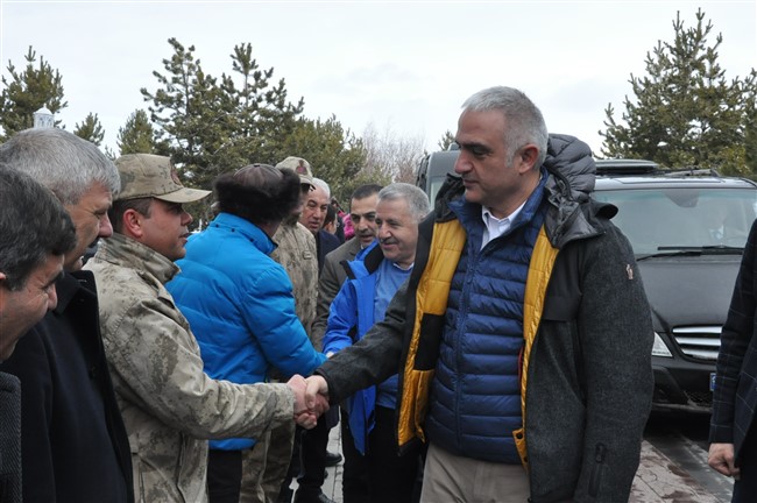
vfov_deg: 29.8
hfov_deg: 43.6
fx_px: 945
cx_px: 378
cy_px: 252
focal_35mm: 45
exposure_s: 1/640
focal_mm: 30
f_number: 13
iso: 1250
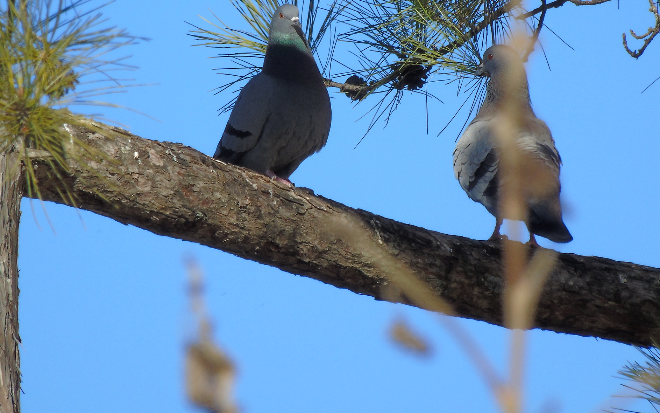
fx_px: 24227
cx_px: 329
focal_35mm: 1347
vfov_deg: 1.0
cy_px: 102
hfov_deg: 1.6
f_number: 8
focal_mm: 178
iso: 80
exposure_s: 1/160
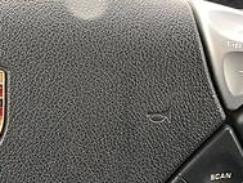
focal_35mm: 110
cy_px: 44
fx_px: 773
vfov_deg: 13.4
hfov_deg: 17.0
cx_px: -57
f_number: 1.8
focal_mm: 4.2
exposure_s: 1/60
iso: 160
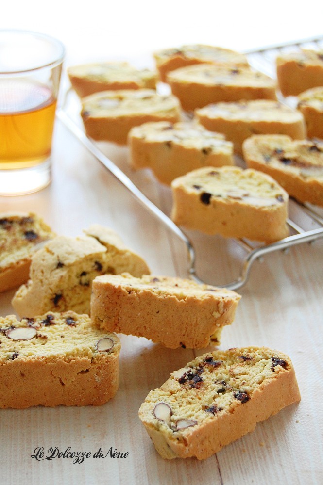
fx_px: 910
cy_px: 242
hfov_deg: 20.1
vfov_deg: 29.9
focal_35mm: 68
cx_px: 162
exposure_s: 1/6
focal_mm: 45
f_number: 5.3
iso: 800
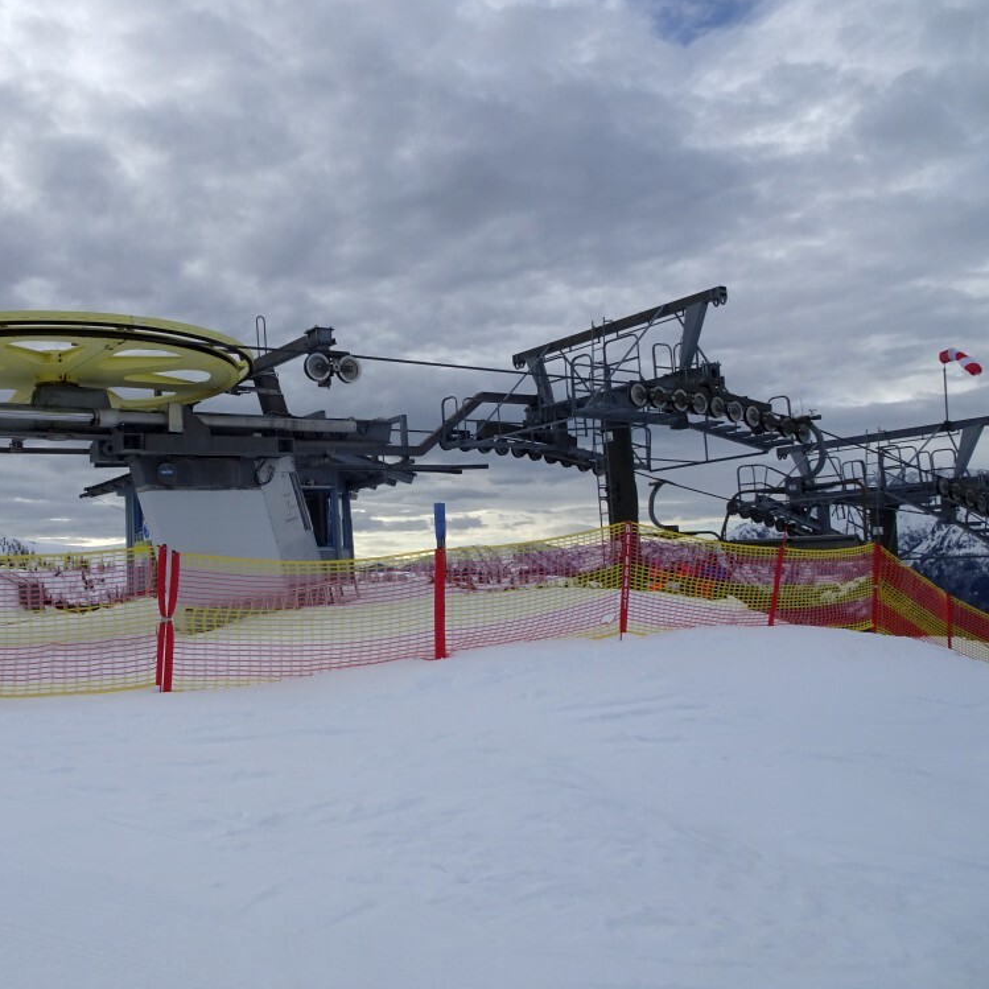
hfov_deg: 54.3
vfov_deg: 55.6
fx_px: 937
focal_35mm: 29
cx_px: 314
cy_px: 493
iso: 80
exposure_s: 1/1250
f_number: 3.5
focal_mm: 4.1
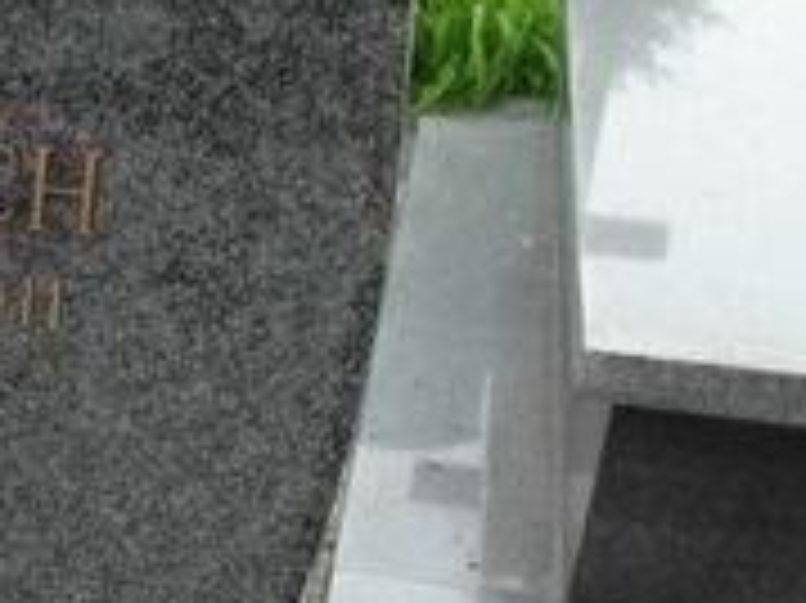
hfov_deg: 18.9
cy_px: 522
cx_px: -522
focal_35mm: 86
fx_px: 2001
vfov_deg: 16.9
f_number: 3.4
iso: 100
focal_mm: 5.2
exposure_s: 1/90
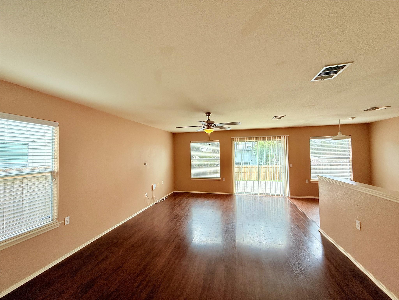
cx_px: 200
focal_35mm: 14
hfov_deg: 102.1
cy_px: 150
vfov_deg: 85.7
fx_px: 161
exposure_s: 1/99
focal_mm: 2.22
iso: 80
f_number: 2.2
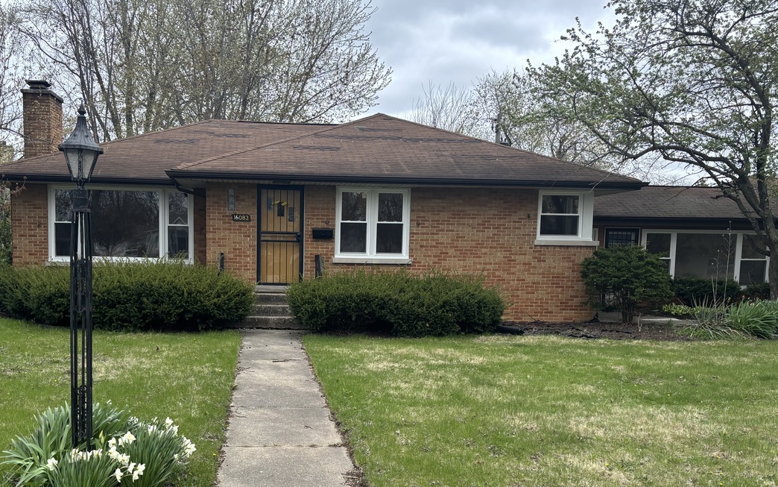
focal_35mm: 38
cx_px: 323
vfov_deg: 33.1
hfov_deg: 51.3
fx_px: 806
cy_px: 348
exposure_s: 1/1139
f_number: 1.6
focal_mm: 5.96
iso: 50
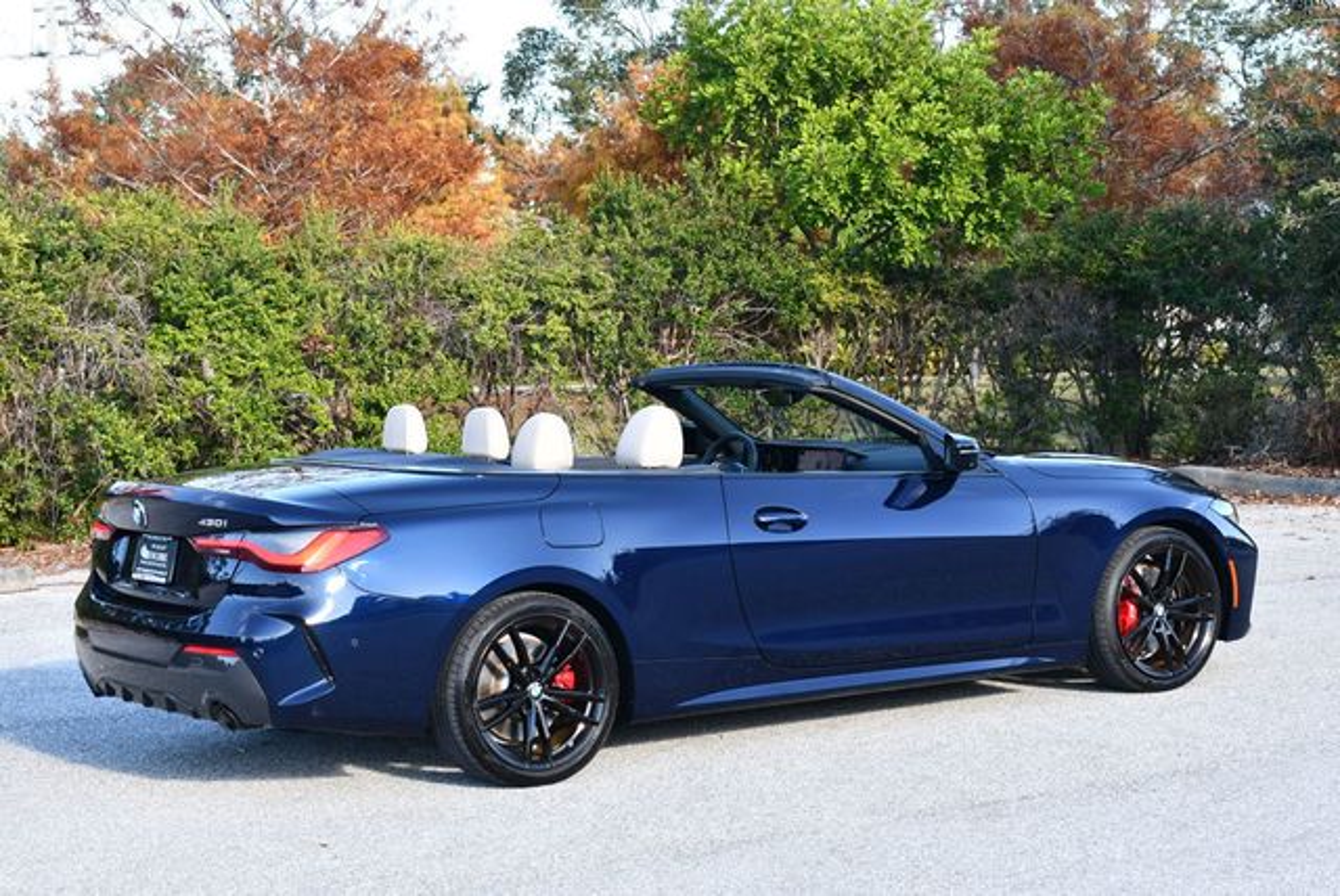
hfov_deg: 26.6
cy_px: 448
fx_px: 2831
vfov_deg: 18.0
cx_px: 670
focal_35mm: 76
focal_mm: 38
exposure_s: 1/250
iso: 360
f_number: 5.6
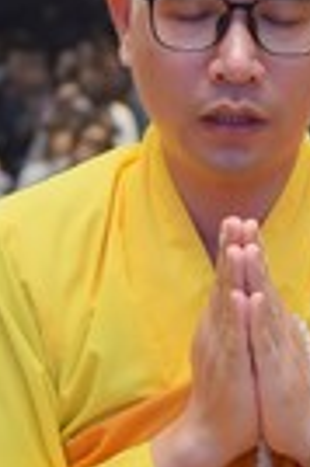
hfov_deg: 4.6
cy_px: 213
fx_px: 3898
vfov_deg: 6.9
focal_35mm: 301
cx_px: 190
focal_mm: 62
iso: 1250
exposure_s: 1/125
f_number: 5
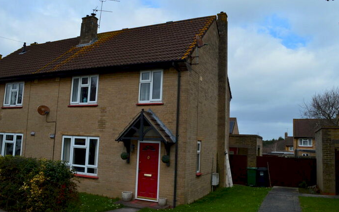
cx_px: 168
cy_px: 107
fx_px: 259
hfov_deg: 66.5
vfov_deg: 44.5
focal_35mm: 28
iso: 400
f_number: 11
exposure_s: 1/500
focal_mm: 18
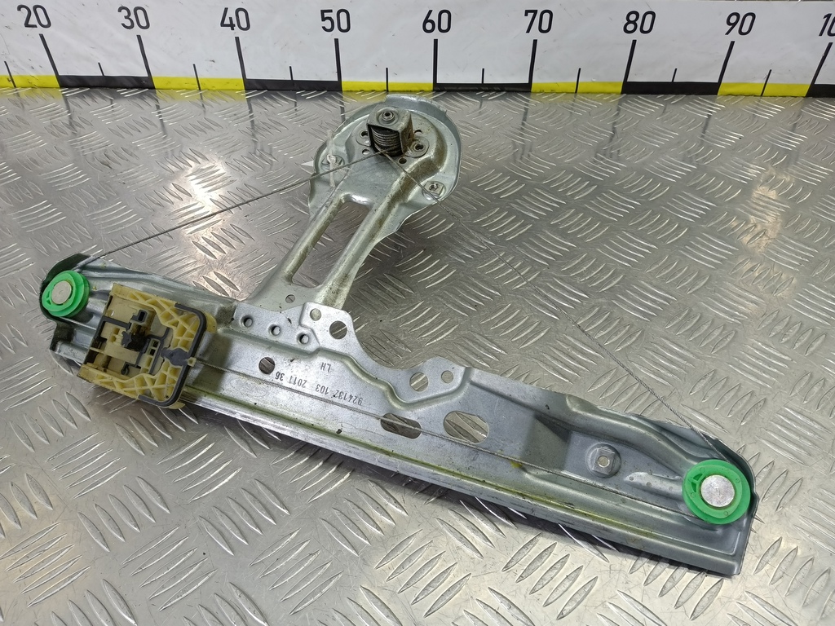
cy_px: 313
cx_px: 418
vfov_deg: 58.9
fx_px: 555
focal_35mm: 23
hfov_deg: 73.9
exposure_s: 1/50
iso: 115
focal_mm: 4.11
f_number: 1.6
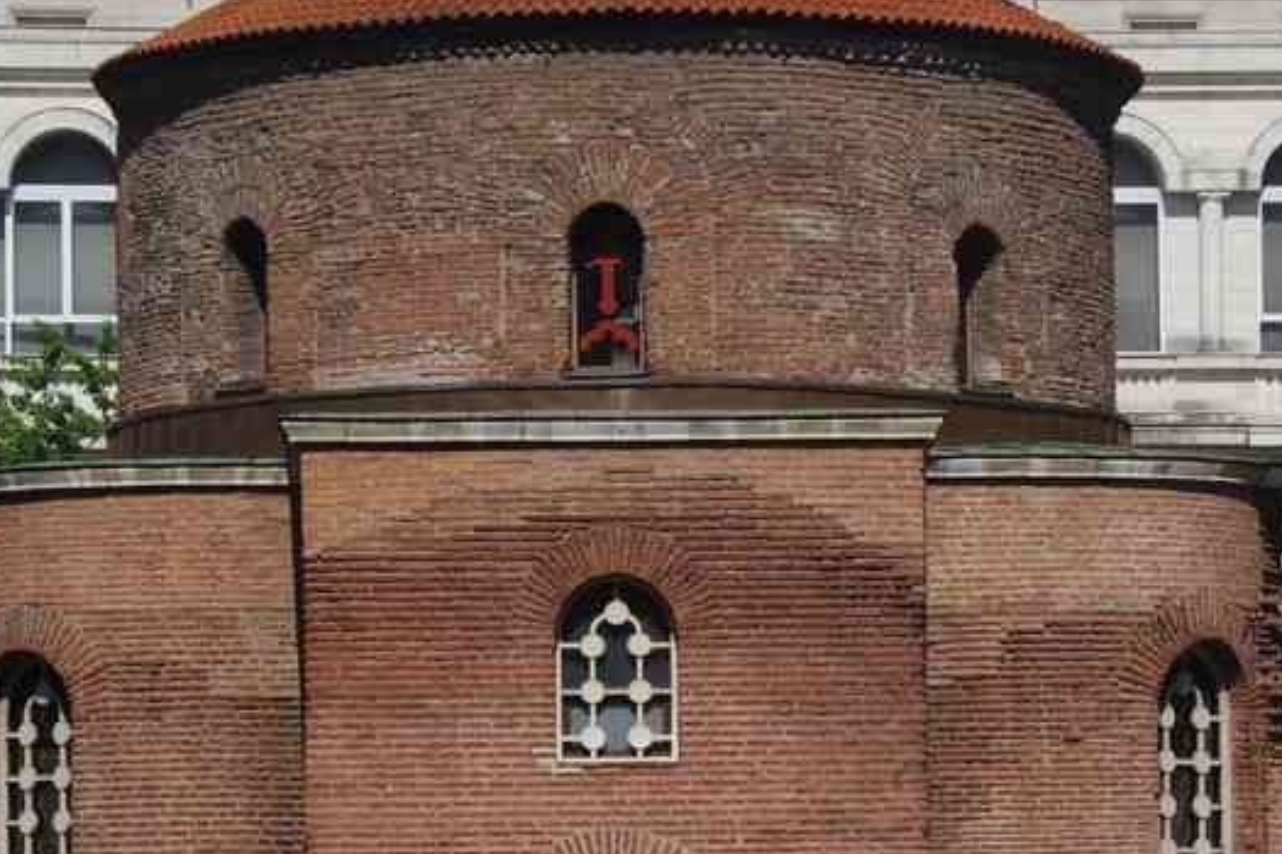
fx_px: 5589
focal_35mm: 157
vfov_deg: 8.7
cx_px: 678
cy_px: 500
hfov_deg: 13.1
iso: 200
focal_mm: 55
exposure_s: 1/160
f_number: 11
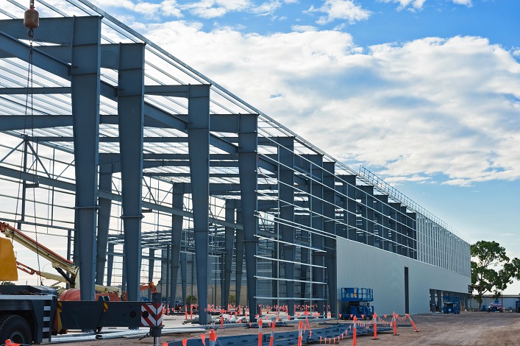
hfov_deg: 32.4
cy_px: 173
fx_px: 895
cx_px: 260
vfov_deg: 21.9
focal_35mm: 62
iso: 200
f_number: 9
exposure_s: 1/640
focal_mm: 62
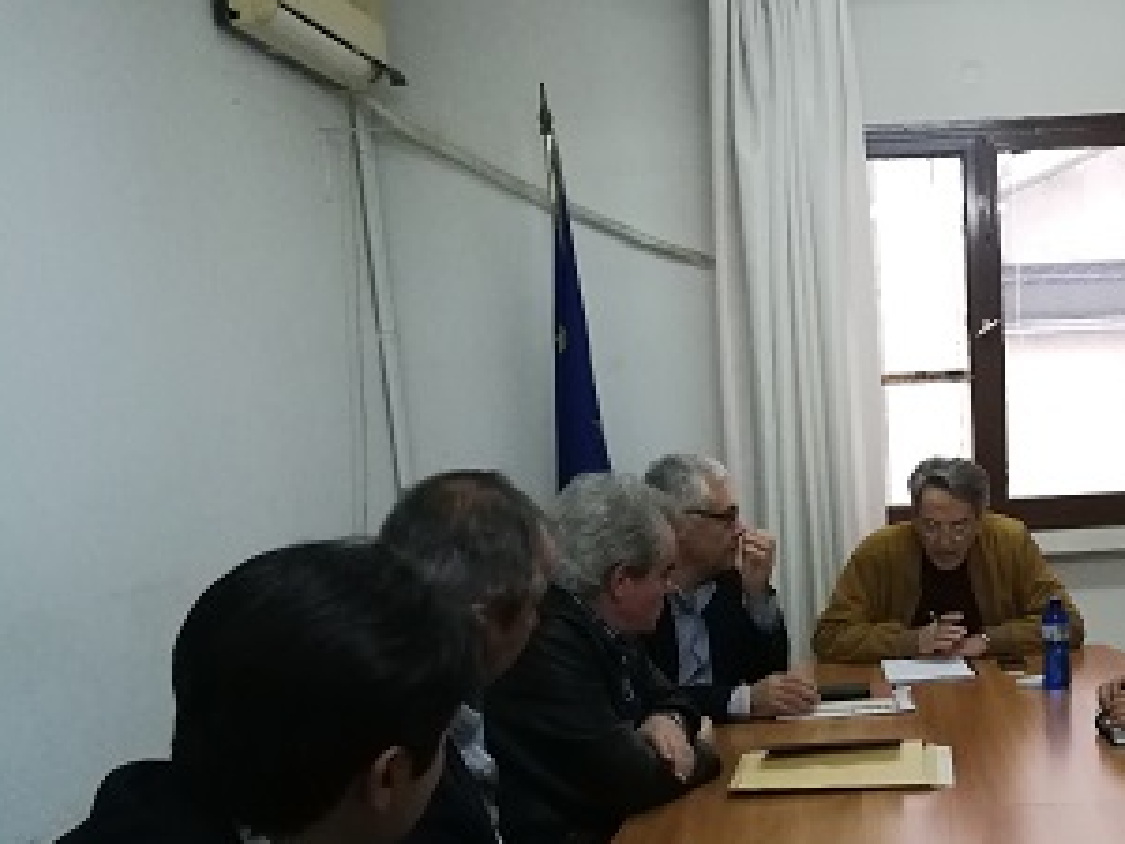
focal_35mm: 45
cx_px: 919
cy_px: 696
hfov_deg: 40.2
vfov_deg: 31.2
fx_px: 1462
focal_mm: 3.95
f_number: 2.2
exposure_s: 1/100
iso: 500
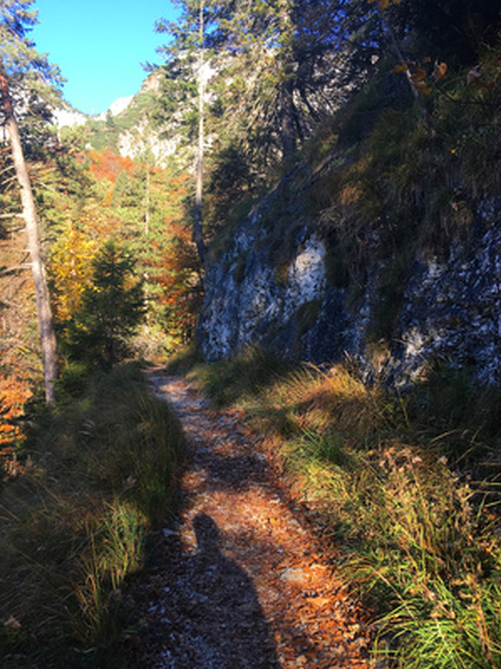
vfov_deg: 56.8
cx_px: 238
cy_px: 327
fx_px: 618
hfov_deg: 44.1
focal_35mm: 32
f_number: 2.2
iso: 25
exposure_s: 1/170
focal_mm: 4.15
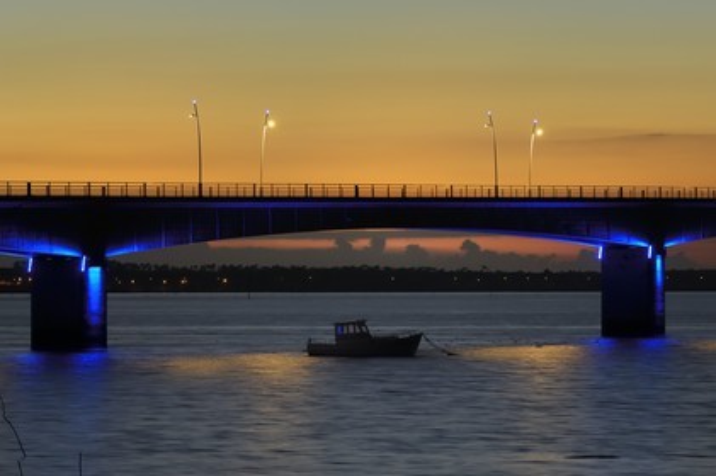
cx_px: 358
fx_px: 3041
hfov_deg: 13.4
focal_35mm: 153
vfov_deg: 9.0
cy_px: 238
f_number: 5.6
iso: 100
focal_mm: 102
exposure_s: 1.6
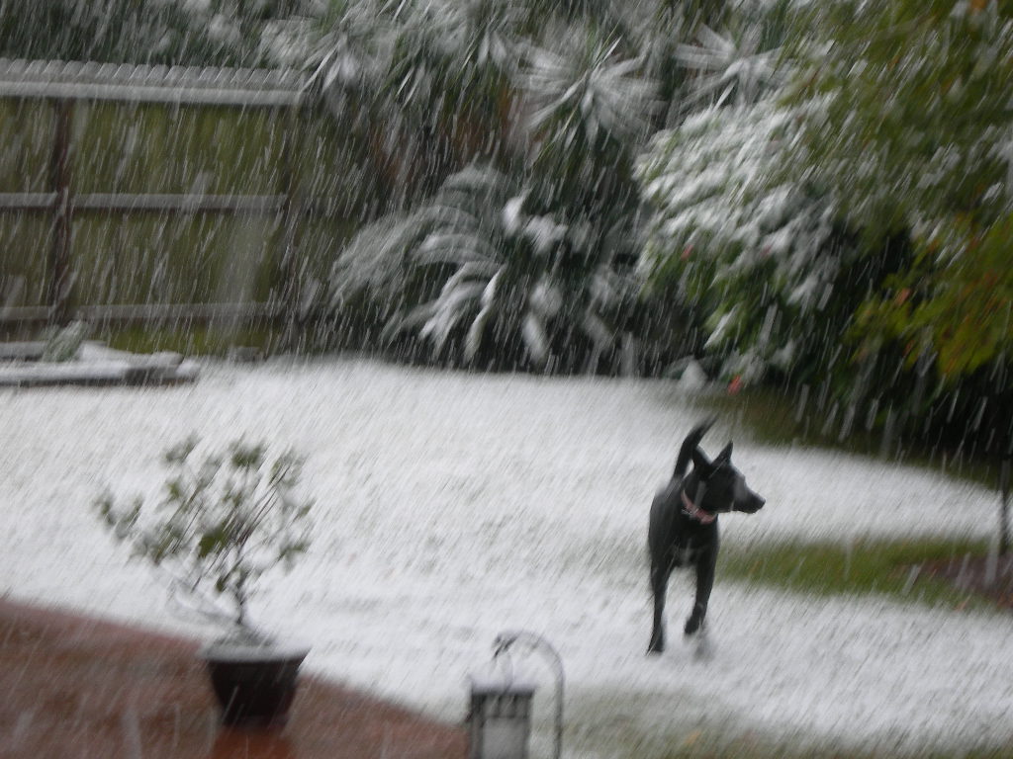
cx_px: 506
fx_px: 3336
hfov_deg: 17.3
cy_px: 380
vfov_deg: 13.0
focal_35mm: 114
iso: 50
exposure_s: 1/41.6
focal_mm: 23.4
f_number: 4.9
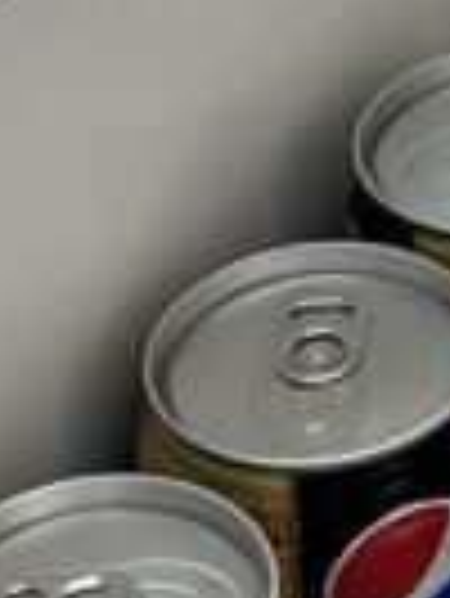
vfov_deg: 9.2
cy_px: 54
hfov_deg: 6.8
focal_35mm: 215
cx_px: 774
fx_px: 3721
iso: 50
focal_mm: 3.99
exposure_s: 1/60
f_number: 1.8
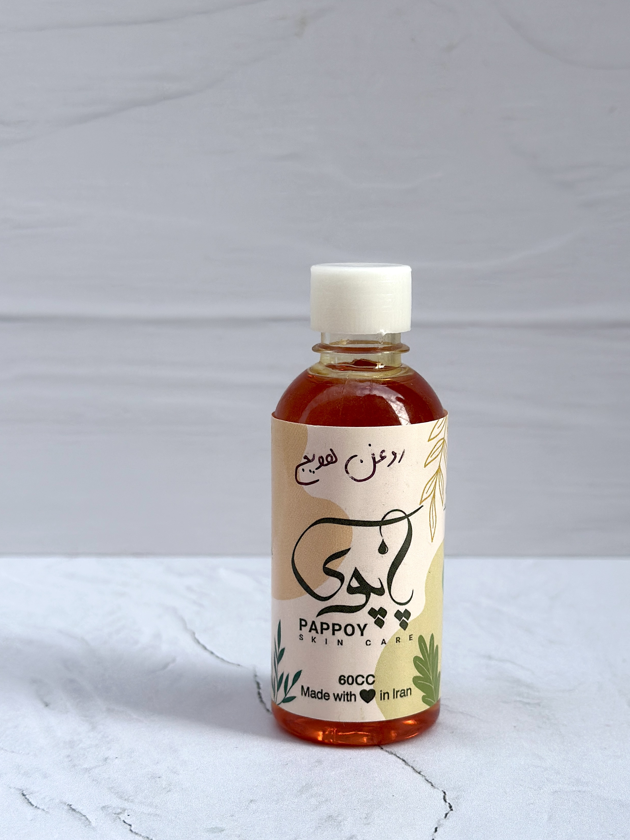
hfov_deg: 24.8
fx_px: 1432
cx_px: 361
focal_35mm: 59
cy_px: 486
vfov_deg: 32.6
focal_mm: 6.86
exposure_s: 1/2252
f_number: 1.78
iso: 100
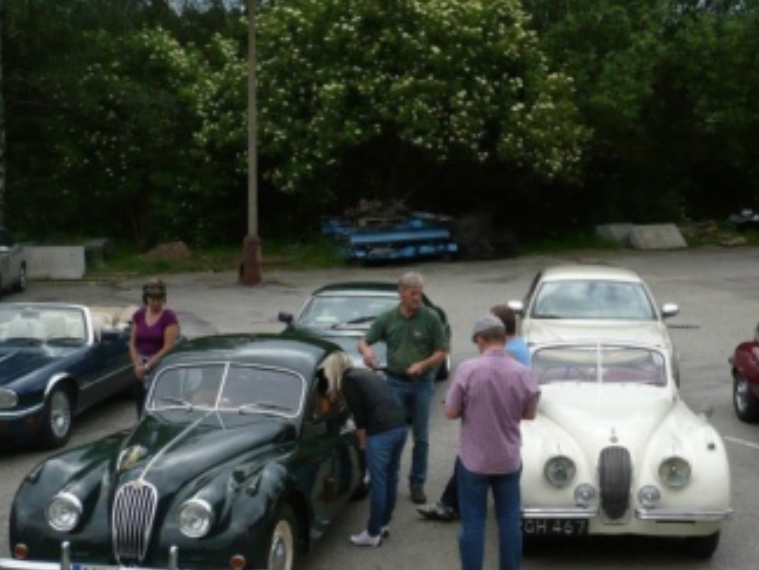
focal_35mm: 54
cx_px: 518
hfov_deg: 35.1
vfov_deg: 27.0
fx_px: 1184
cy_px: 334
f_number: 2.8
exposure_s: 1/500
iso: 100
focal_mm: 5.8
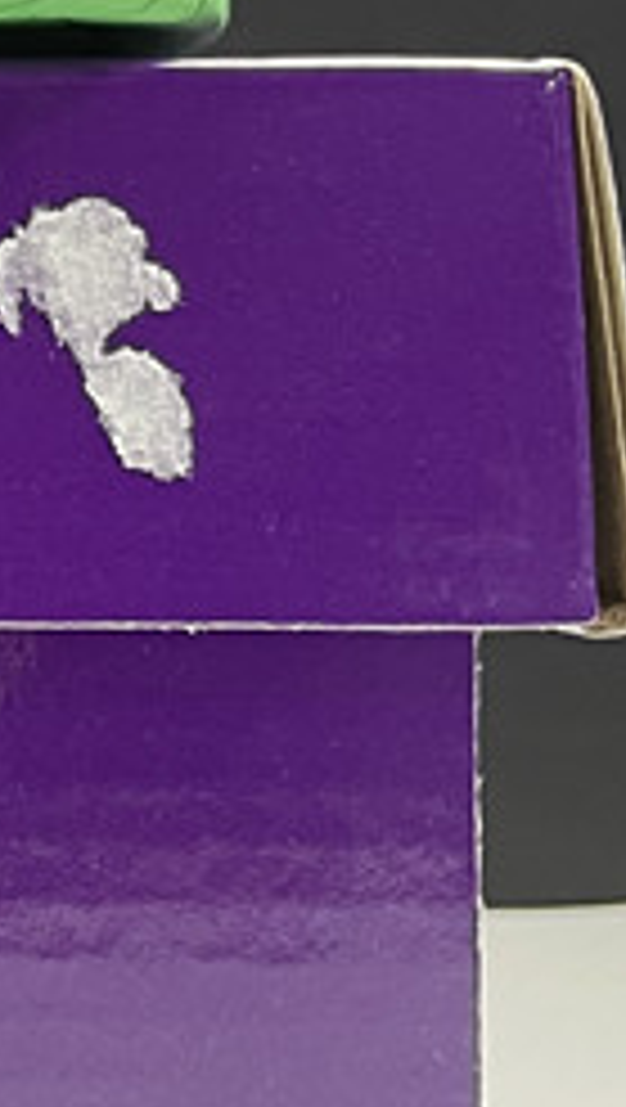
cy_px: 130
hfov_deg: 8.7
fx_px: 3382
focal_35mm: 115
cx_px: -1279
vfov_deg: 18.3
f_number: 1.6
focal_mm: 4.2
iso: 125
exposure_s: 1/74
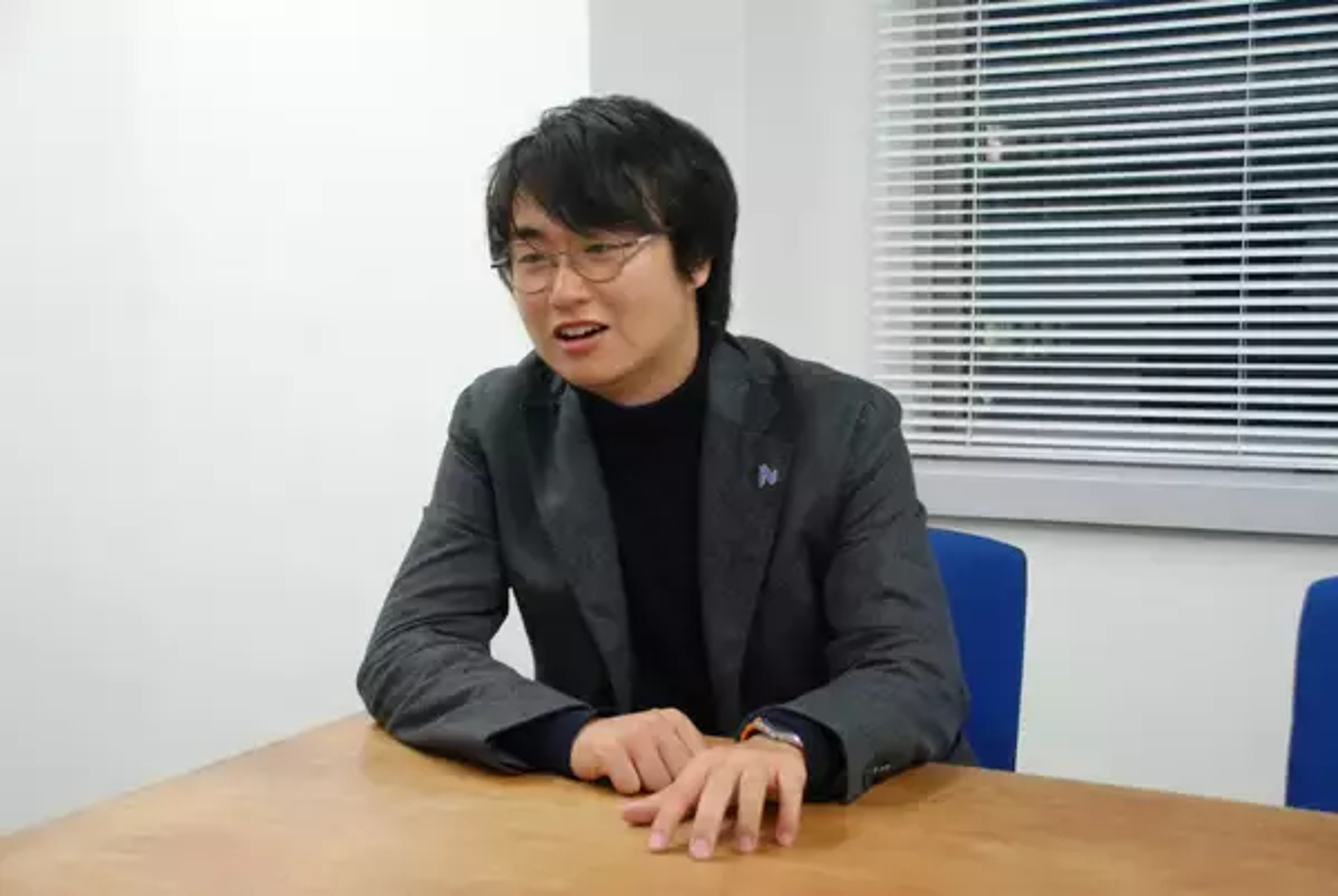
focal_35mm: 57
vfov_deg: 23.9
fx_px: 2122
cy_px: 448
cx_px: 669
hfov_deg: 35.0
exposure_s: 1/30
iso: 400
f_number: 4.5
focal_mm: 38
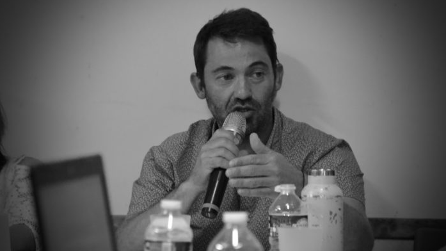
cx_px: 223
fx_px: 1957
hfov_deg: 13.0
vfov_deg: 7.3
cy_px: 131
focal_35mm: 166
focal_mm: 105
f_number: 5.6
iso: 3200
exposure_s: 1/60
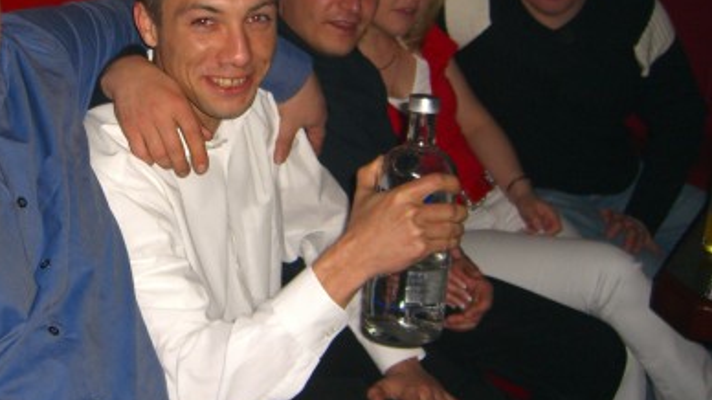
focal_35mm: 64
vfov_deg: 18.7
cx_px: 163
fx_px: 1208
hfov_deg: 32.1
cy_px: 128
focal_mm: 7.9
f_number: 2.8
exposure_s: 1/60
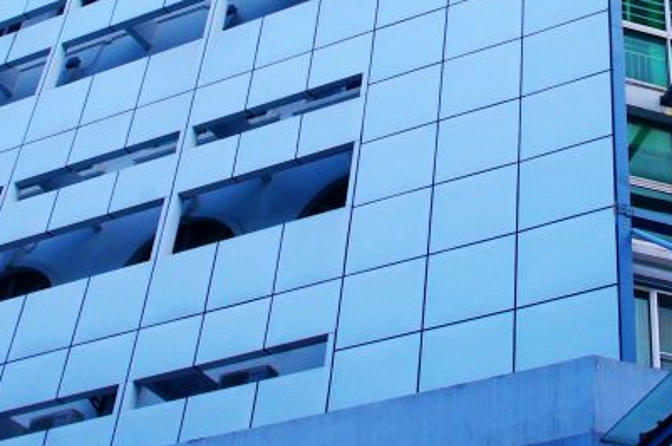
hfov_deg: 28.7
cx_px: 528
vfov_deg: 18.9
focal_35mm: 69
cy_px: -37
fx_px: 1286
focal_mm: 18
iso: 200
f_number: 9
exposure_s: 1/10
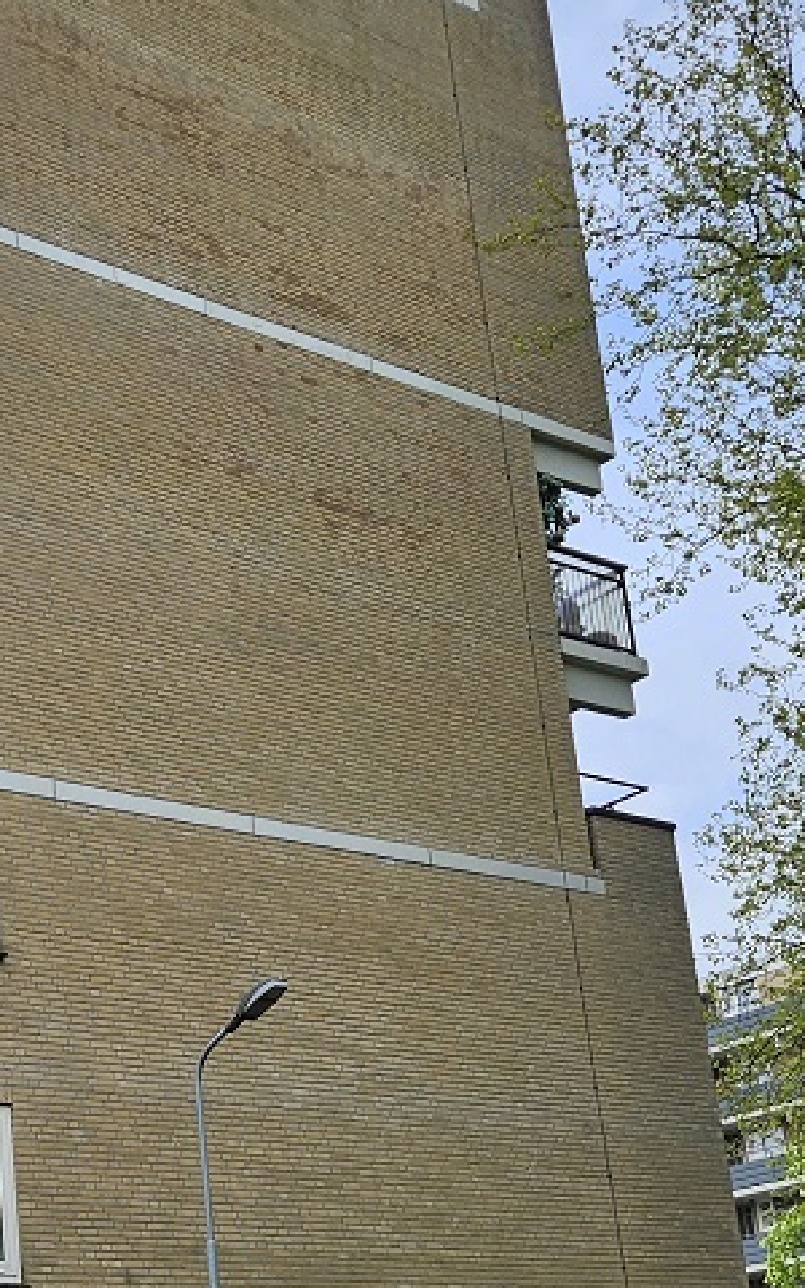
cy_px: 896
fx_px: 2141
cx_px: 142
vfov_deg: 33.1
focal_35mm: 61
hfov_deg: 21.0
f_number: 1.8
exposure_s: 1/1365
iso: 25
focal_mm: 5.4
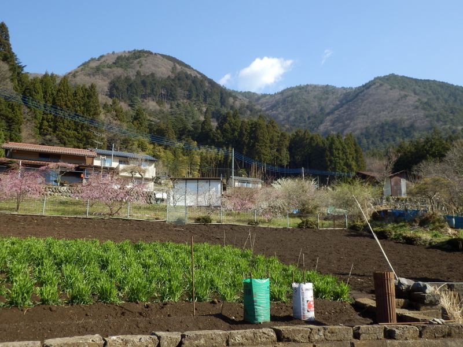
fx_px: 562
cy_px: 174
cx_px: 232
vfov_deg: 34.3
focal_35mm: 42
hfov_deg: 44.8
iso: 80
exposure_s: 1/400
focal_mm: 7.4
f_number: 4
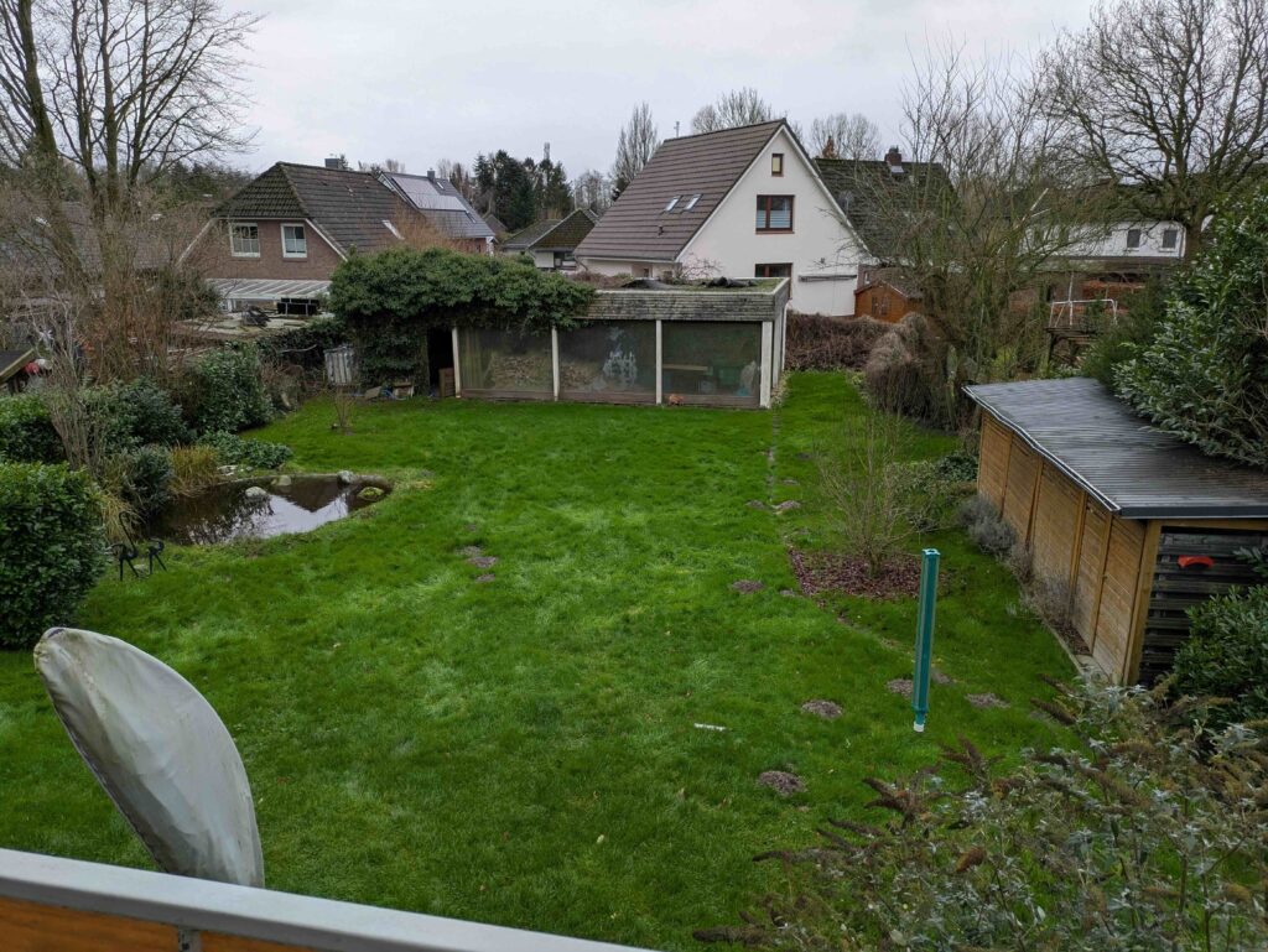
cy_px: 476
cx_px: 634
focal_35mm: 25
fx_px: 916
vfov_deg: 54.9
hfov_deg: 69.4
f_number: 1.89
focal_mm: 5.43
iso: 51
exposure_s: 1/125
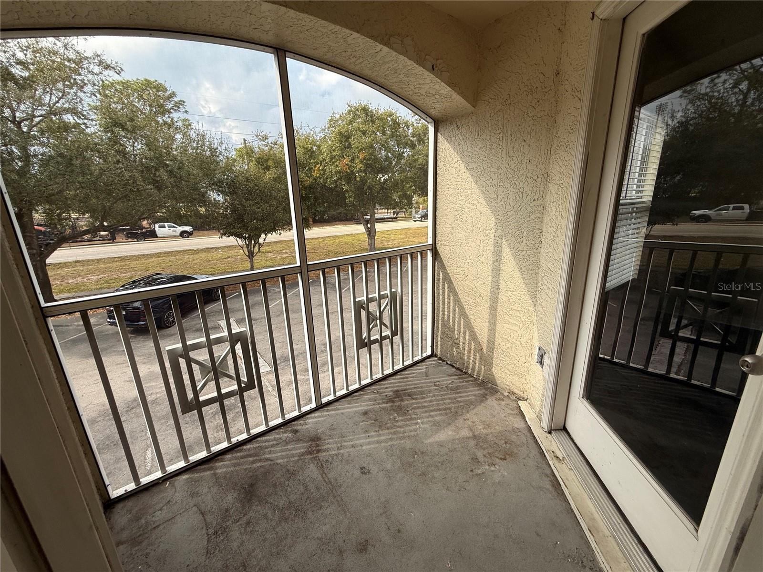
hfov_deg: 102.1
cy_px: 286
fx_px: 309
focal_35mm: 14
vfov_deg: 85.7
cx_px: 382
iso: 50
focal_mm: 2.22
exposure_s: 1/602
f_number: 2.2
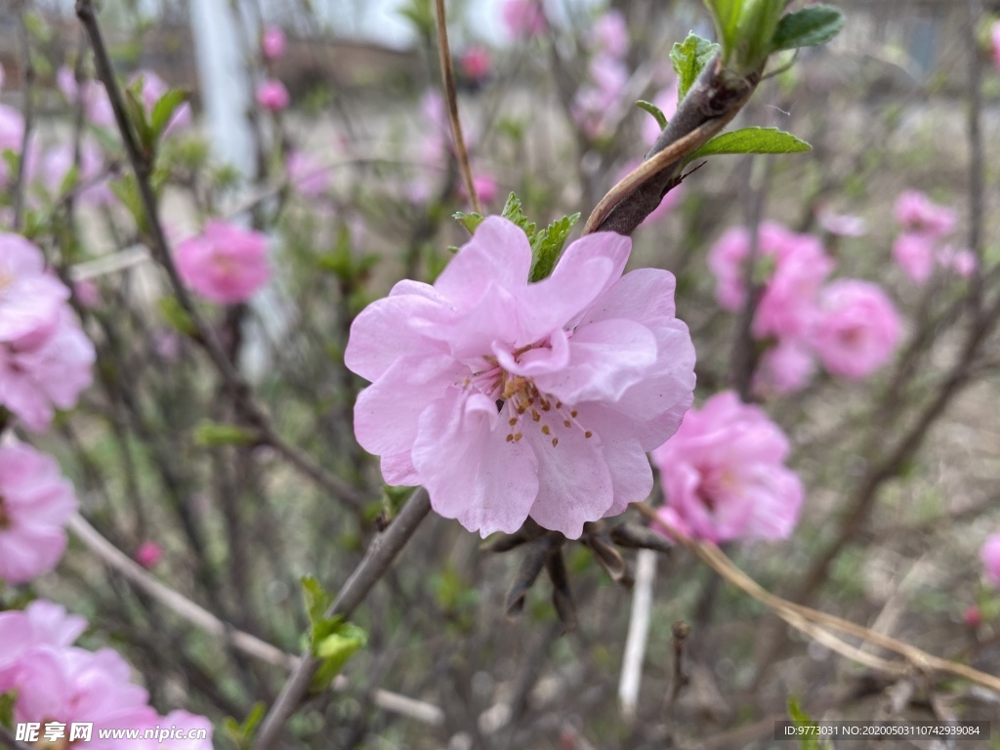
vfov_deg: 53.1
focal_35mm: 26
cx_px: 500
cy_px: 375
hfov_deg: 67.3
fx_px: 751
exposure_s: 1/133
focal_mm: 4.25
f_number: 1.8
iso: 32
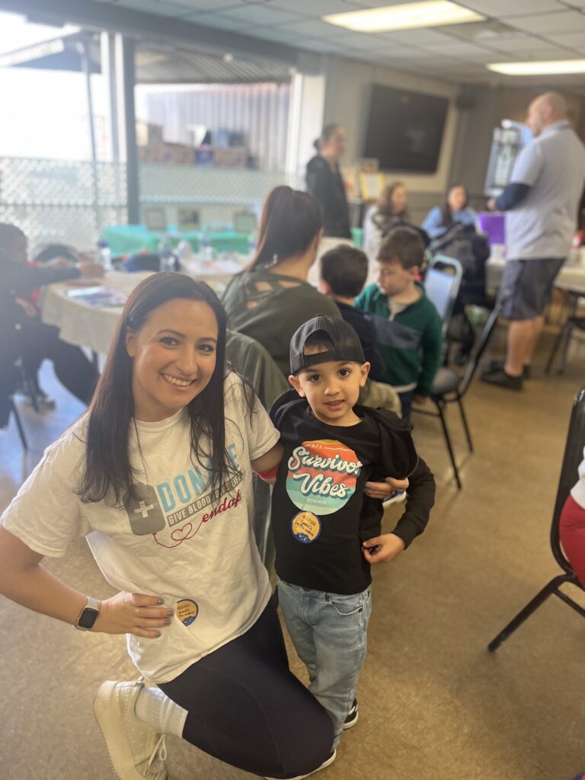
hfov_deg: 53.1
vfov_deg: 67.3
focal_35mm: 26
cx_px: 292
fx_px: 586
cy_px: 390
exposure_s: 1/60
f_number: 1.6
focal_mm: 5.1
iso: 200
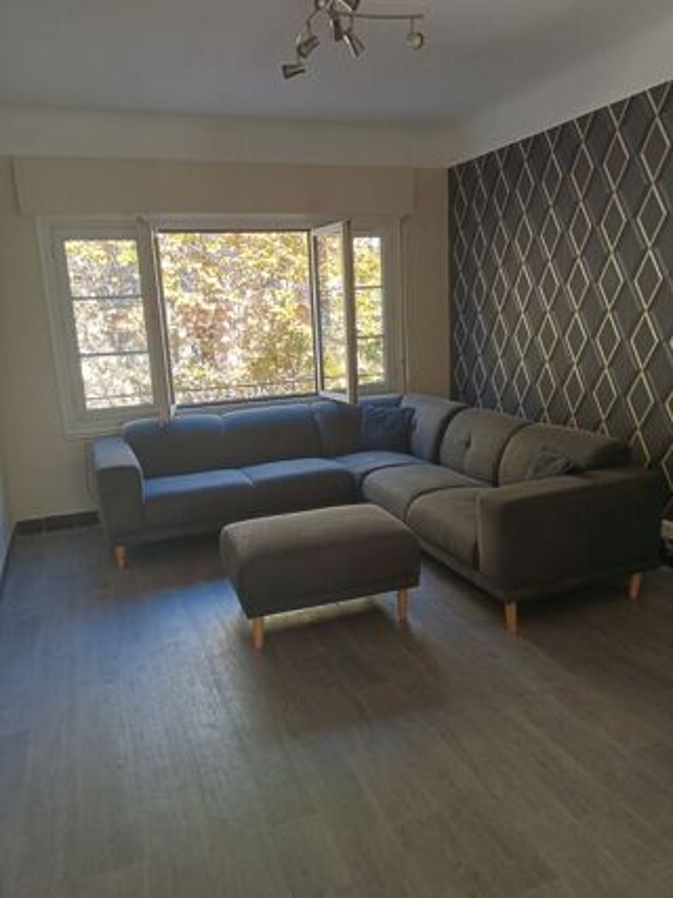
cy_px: 449
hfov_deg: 49.7
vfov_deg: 63.5
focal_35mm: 28
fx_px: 726
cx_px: 336
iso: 118
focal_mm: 3.46
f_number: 2.2
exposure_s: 1/40
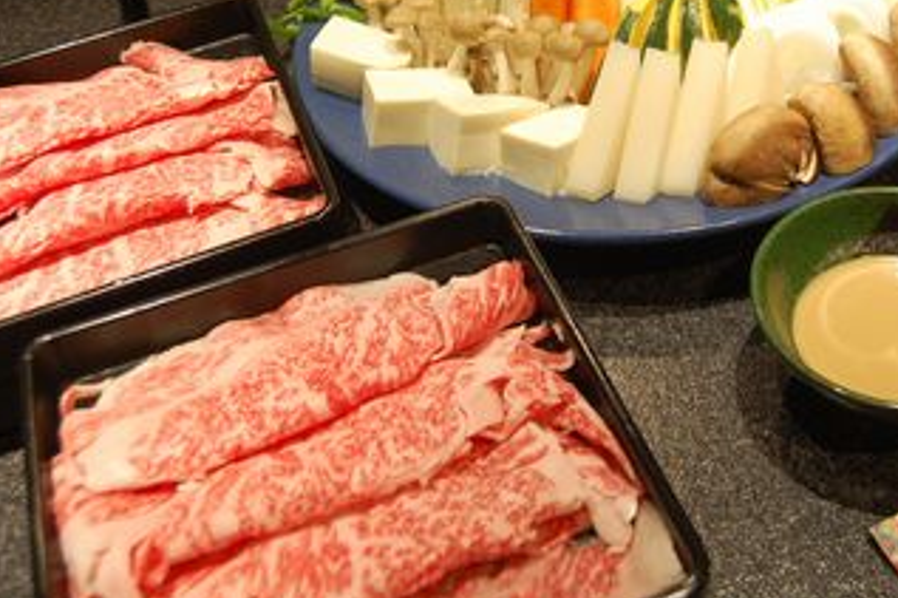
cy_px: 217
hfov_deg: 42.7
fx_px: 1138
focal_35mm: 46
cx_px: 561
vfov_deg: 29.3
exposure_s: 1/15
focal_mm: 23
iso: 800
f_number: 3.8
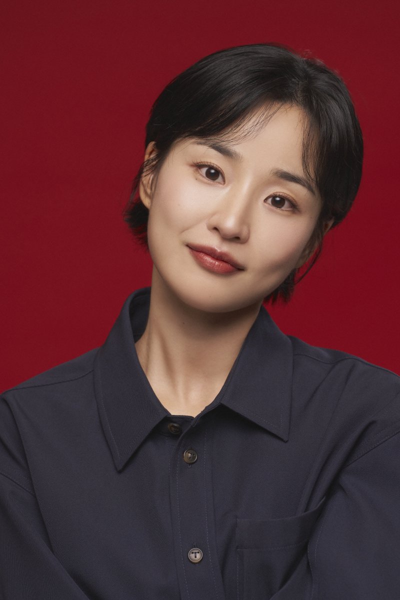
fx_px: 3333
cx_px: 200
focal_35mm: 200
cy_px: 300
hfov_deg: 6.9
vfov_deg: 10.3
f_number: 6.3
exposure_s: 1/160
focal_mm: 200
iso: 800
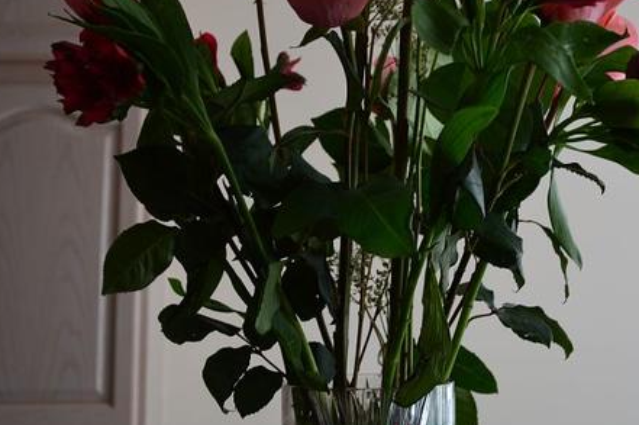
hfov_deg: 40.1
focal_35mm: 49
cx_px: 396
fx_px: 869
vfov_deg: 27.3
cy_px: 135
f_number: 3.5
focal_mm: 18
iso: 100
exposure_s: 1/4
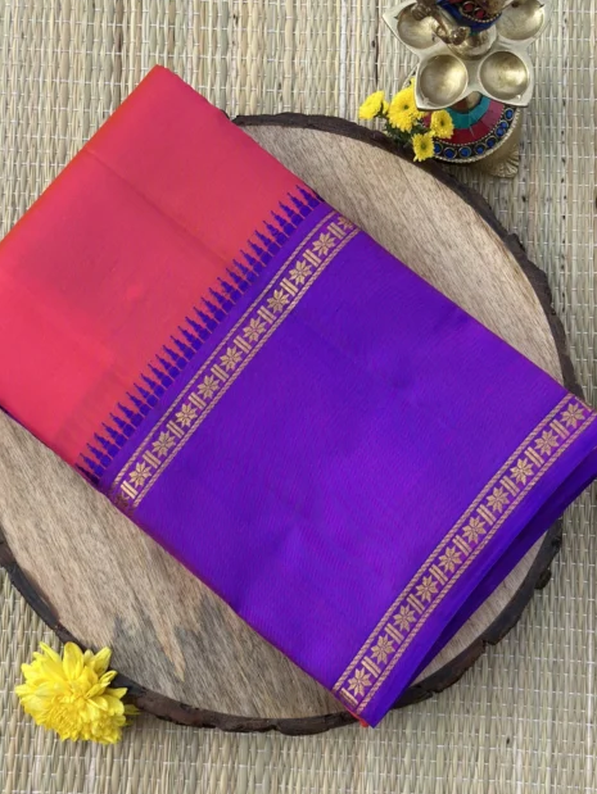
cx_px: 272
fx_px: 1424
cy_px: 375
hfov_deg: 23.7
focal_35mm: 62
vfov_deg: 31.2
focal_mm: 6.86
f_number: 1.78
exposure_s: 1/1848
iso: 80
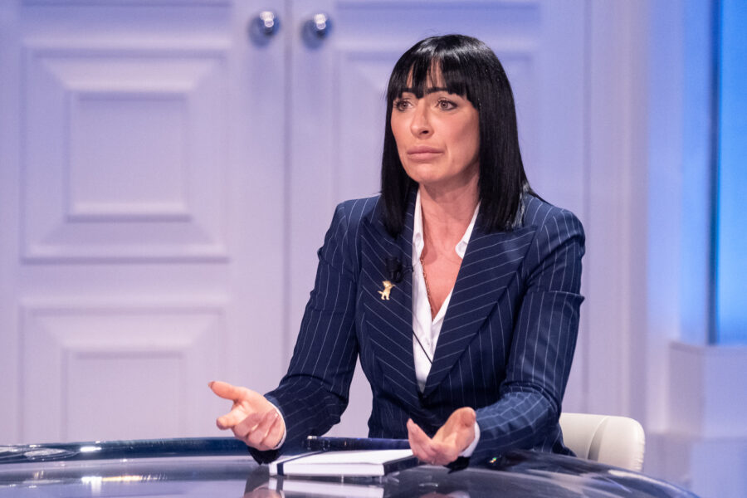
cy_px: 249
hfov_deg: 9.8
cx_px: 374
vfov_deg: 6.5
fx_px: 4357
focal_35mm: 210
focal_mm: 140
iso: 3200
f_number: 3.6
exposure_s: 1/750
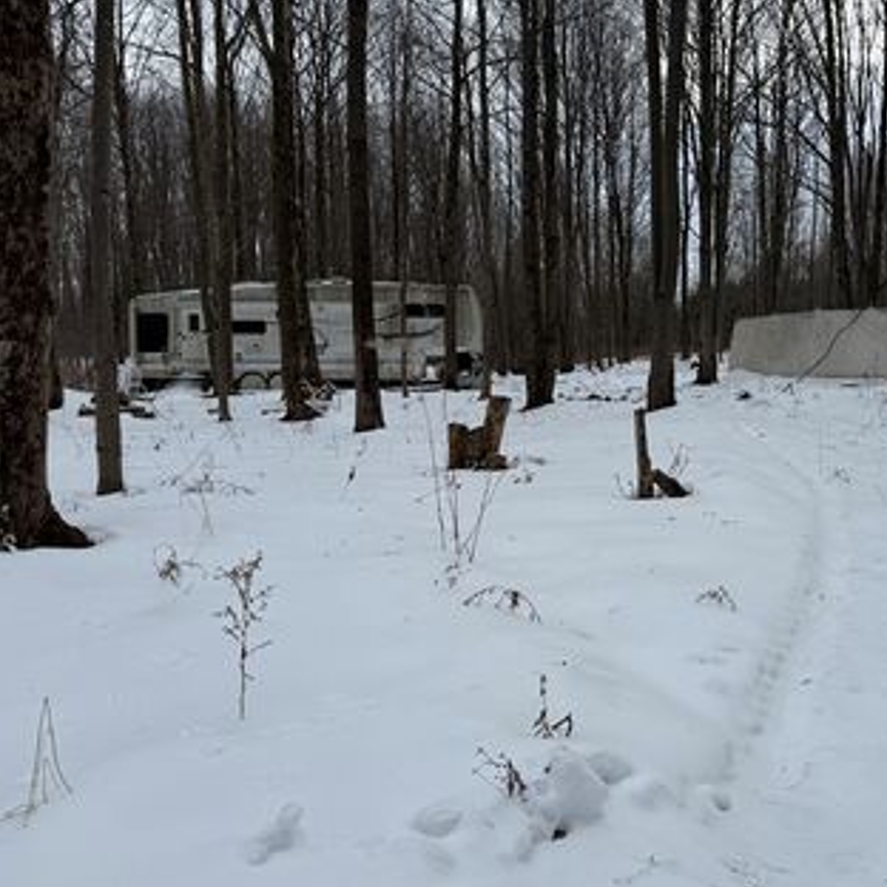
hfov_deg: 47.4
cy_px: 522
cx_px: 614
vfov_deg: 48.2
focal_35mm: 34
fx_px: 986
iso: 80
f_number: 1.78
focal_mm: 6.76
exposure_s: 1/3425
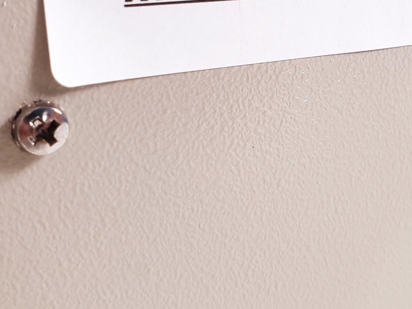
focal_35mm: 56
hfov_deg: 33.9
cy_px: 75
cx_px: 289
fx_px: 666
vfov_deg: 25.8
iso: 160
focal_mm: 4.3
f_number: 2.4
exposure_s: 1/50
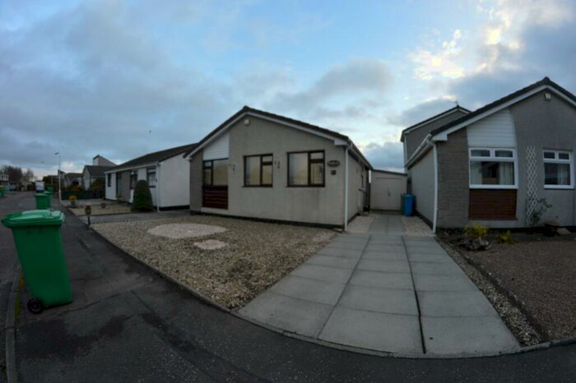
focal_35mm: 12
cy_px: 192
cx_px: 288
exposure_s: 1/125
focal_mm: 8
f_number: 5.6
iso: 160
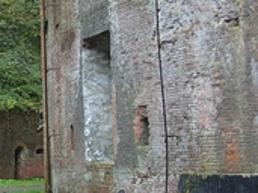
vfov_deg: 11.4
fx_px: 968
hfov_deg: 15.1
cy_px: 103
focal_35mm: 130
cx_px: 44
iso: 64
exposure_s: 1/64
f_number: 2.8
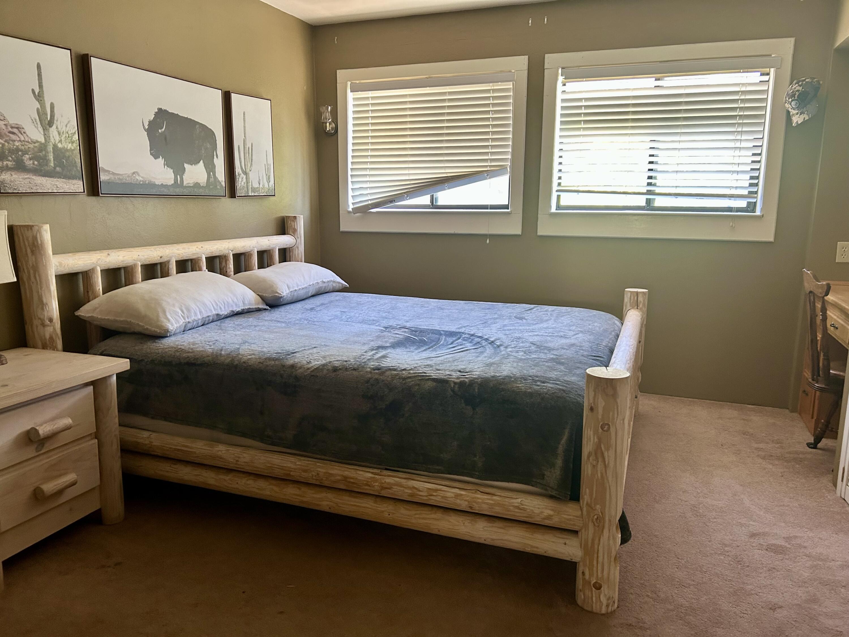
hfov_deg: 67.3
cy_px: 318
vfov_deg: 53.1
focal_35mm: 26
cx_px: 424
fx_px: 638
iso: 200
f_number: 1.5
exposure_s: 1/60
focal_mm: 5.7
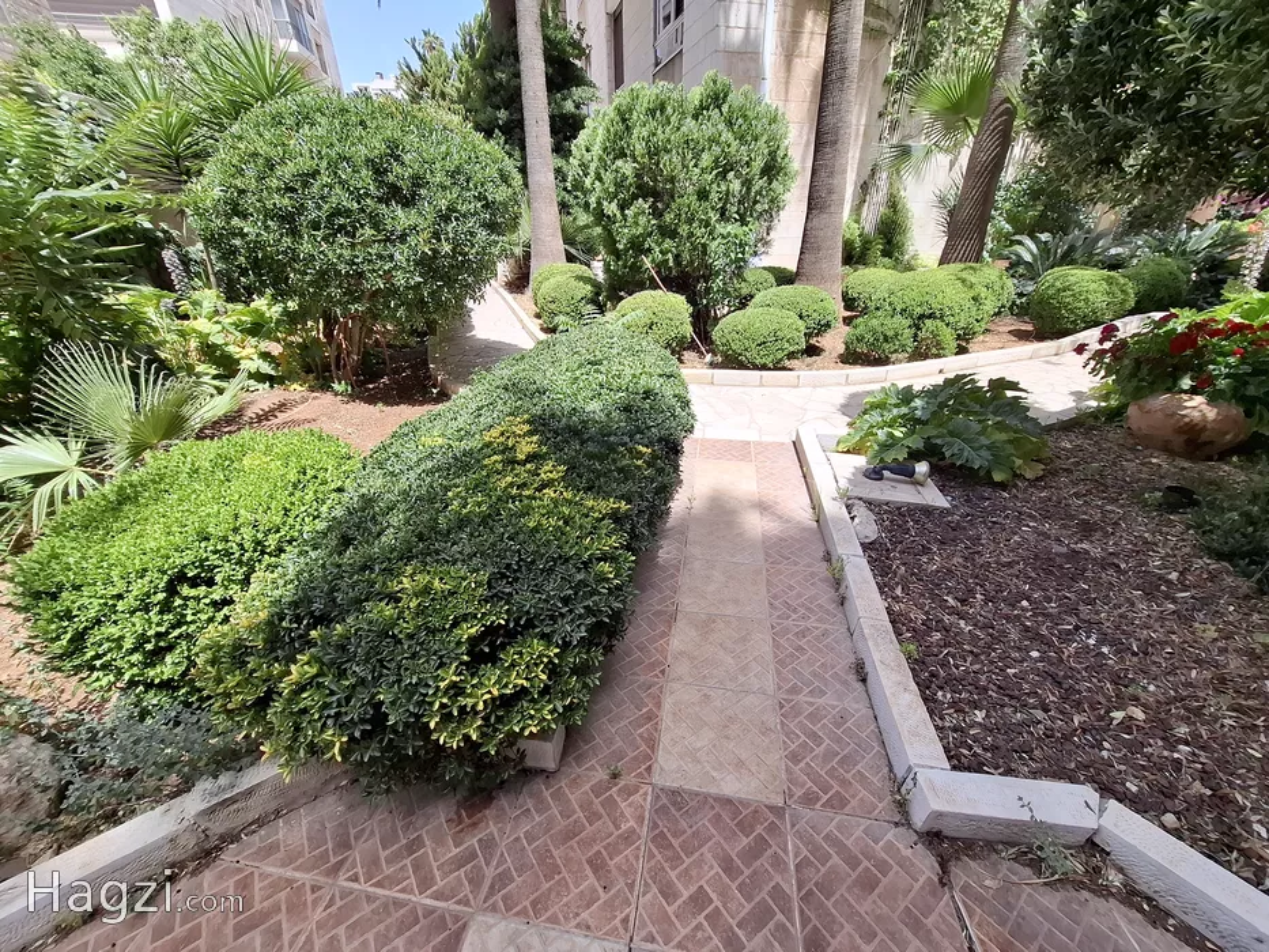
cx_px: 634
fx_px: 477
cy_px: 476
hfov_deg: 106.2
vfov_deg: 89.9
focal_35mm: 13
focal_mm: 1.74
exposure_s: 1/636
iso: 40
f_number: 2.2
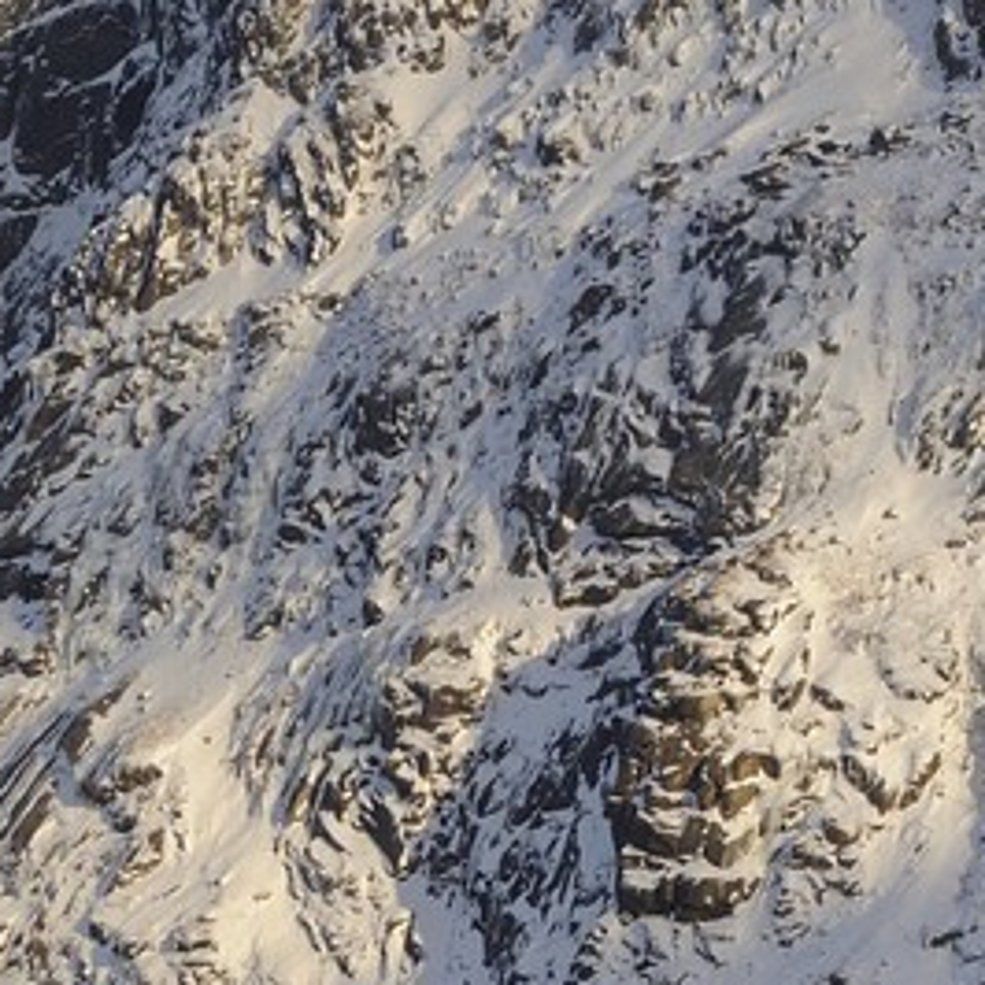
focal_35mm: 357
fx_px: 11493
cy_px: 1292
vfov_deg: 4.9
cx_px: -1885
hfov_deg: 4.7
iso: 200
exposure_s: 1/160
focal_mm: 70
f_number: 14
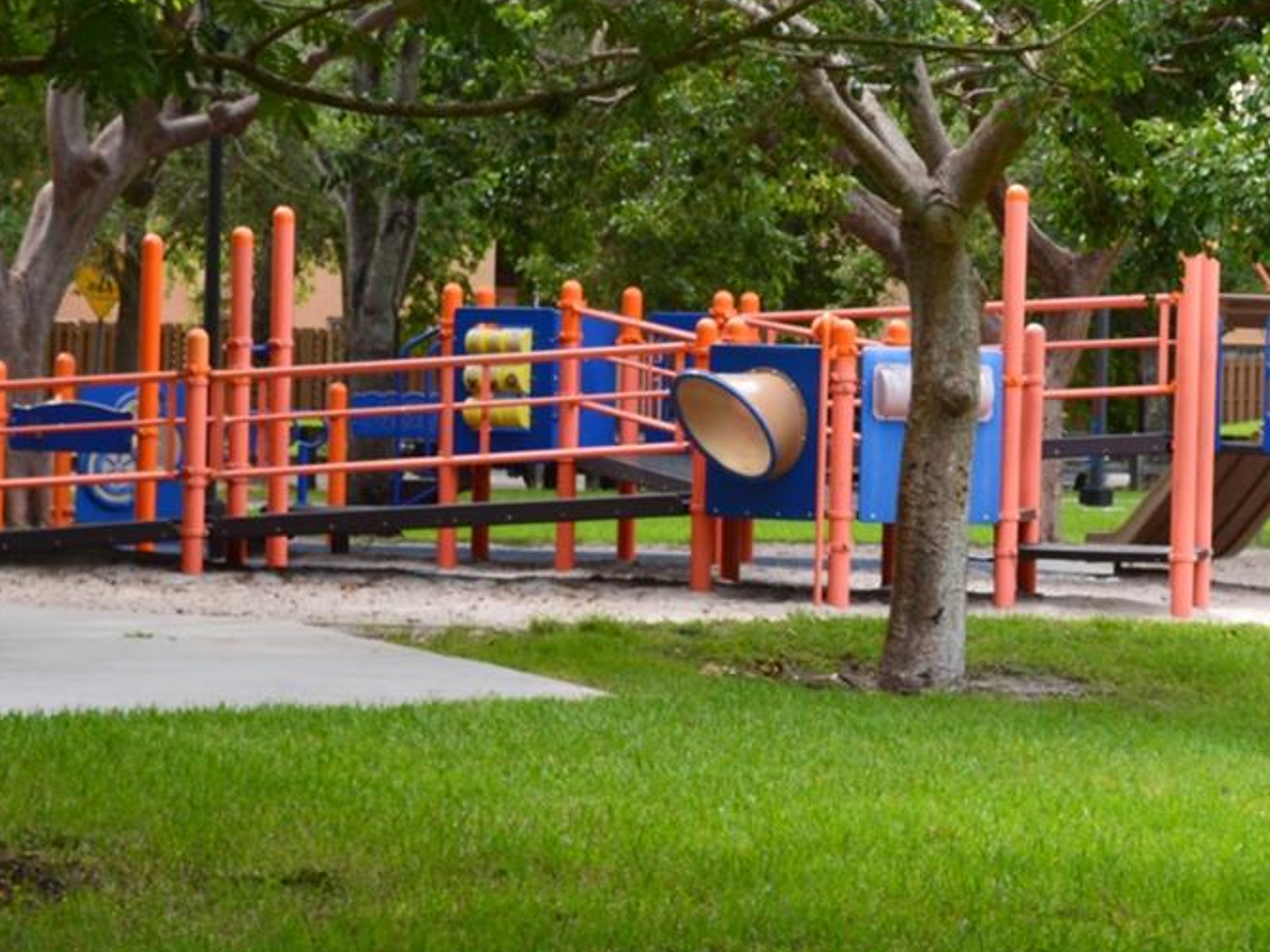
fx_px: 6089
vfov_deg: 8.9
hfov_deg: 11.8
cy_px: 285
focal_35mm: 166
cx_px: 1072
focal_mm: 48
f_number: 10
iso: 400
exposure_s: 1/200
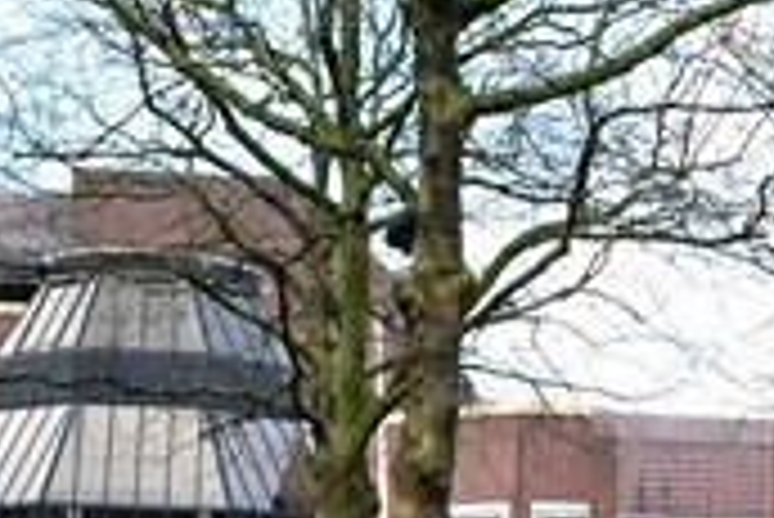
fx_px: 2023
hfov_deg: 20.2
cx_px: 945
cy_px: 743
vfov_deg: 13.8
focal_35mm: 94
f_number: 11
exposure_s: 1/500
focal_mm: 18
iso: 3200
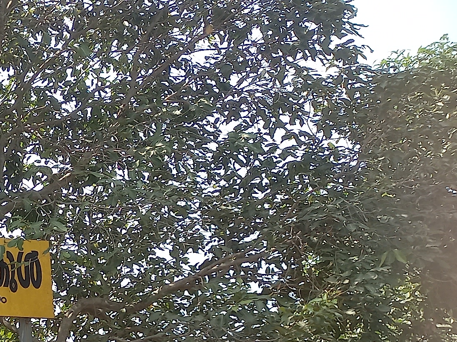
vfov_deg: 15.8
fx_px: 1201
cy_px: 382
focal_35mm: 91
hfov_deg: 17.6
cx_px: -352
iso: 32
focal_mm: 4.6
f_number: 2
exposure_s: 1/167
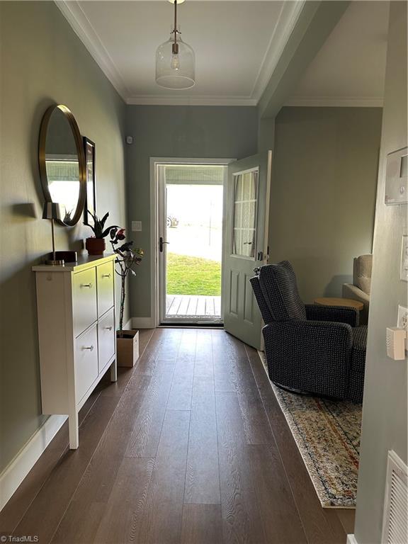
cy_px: 272
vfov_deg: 71.6
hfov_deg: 56.8
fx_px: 377
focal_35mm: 24
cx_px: 204
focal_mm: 6.86
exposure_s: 1/120
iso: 160
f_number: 1.78
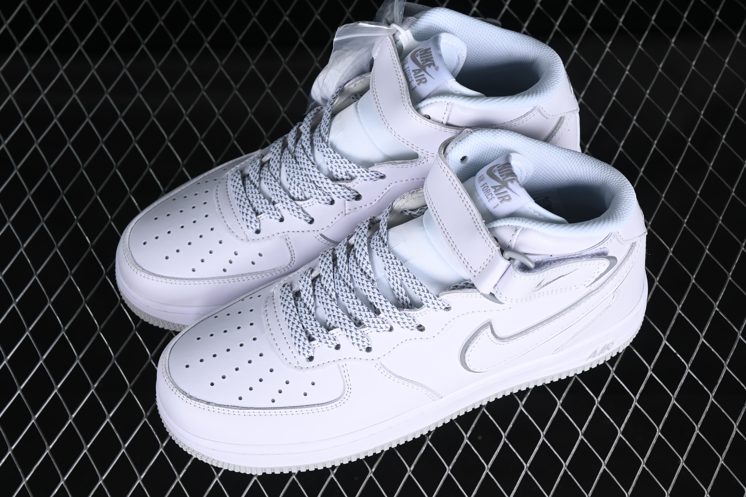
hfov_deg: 27.0
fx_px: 1554
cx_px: 373
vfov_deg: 18.2
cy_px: 248
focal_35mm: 75
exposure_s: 1/100
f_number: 7.1
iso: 160
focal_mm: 50
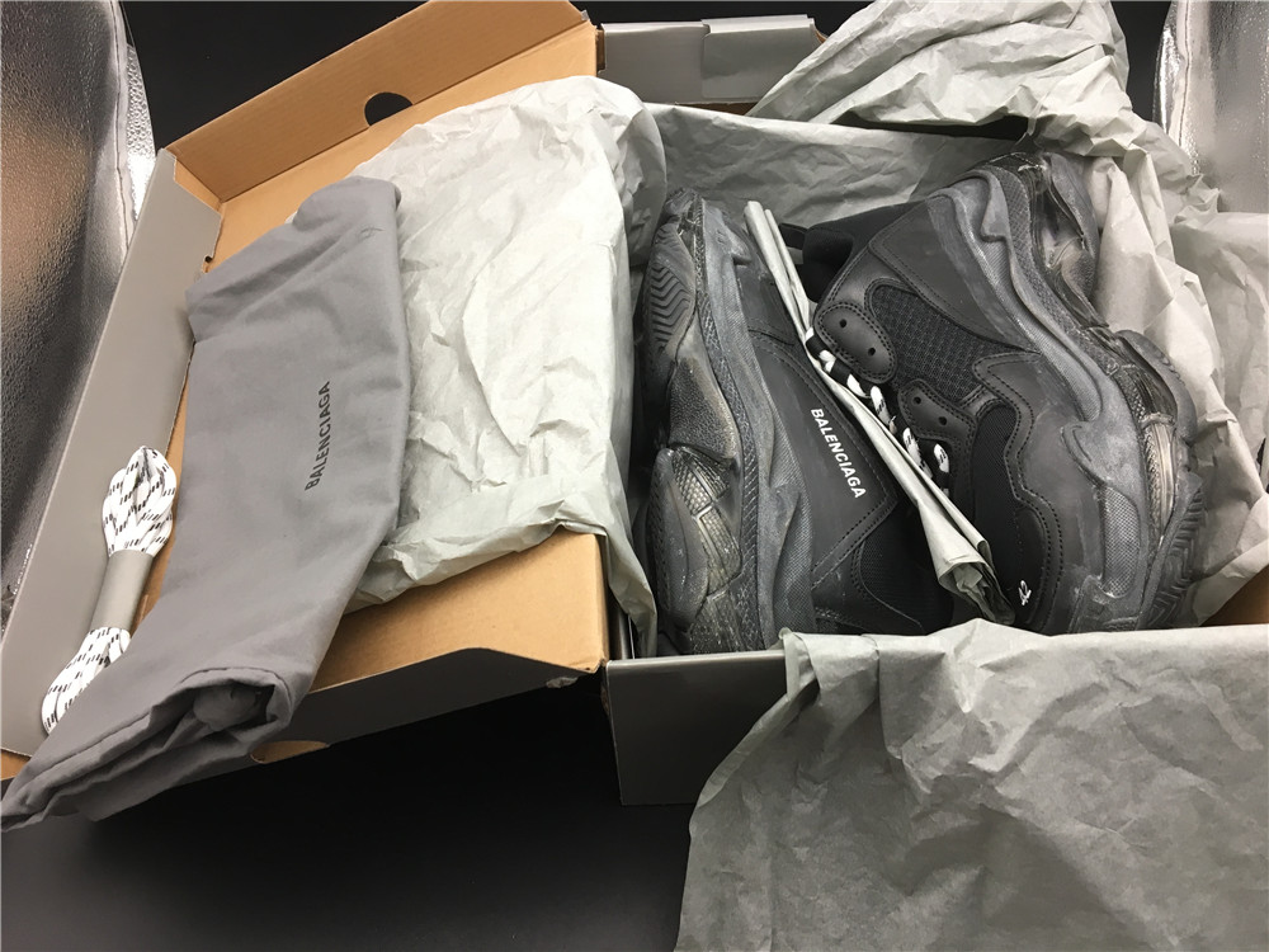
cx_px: 634
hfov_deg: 61.7
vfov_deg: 48.2
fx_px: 1063
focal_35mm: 29
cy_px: 476
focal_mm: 4.15
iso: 64
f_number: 2.2
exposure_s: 1/33
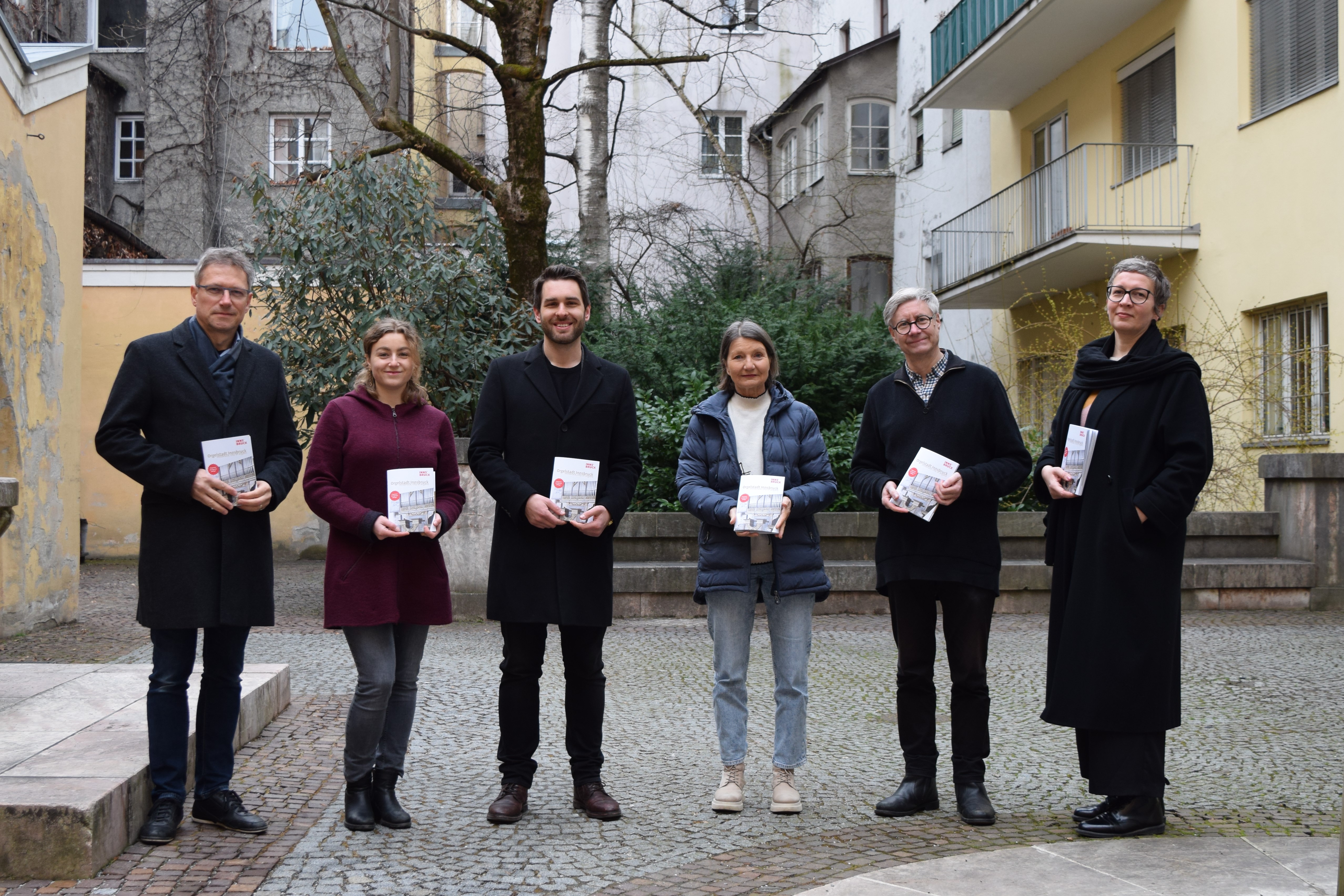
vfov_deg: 35.5
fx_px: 1400
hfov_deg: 51.3
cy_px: 448
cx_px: 672
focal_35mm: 38
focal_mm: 25
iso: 400
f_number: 5.6
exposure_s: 1/125
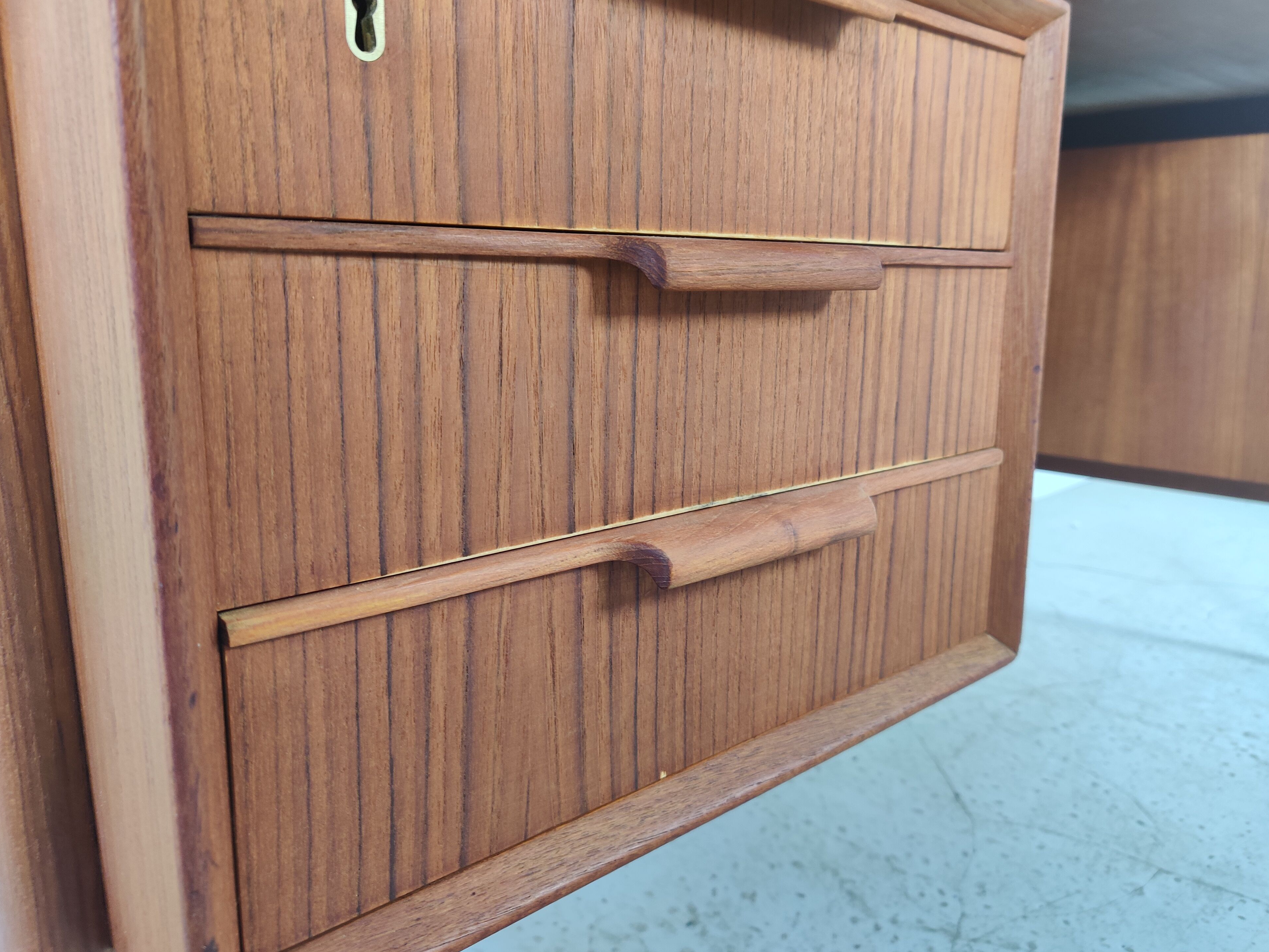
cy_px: 483
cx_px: 646
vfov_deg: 49.7
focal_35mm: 28
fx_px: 1026
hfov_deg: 63.4
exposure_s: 1/50
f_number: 1.65
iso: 250
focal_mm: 4.75
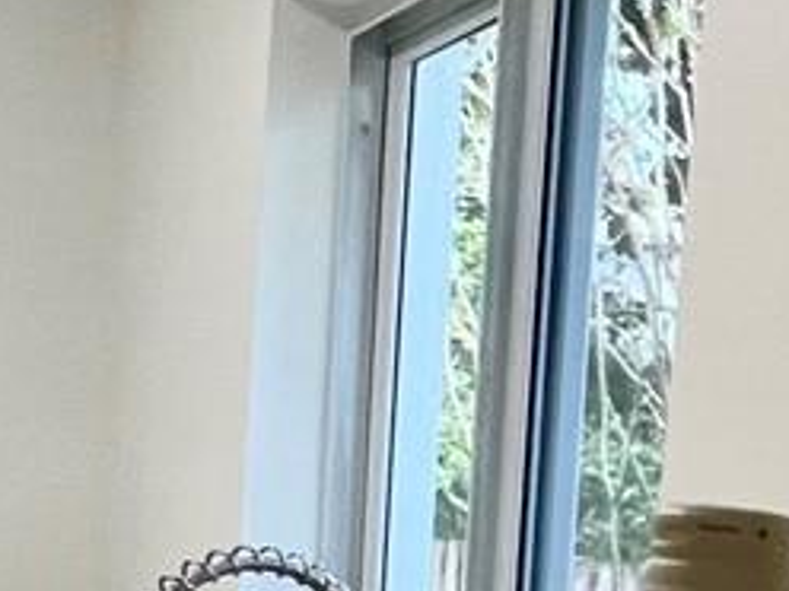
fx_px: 1915
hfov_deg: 19.9
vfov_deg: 15.9
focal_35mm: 84
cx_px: 1206
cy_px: 925
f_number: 1.8
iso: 250
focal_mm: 1.57
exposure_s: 1/120
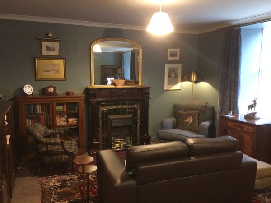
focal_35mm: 29
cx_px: 136
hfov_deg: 61.7
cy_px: 102
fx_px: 227
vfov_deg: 48.2
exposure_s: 1/20
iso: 320
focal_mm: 4.15
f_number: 2.2
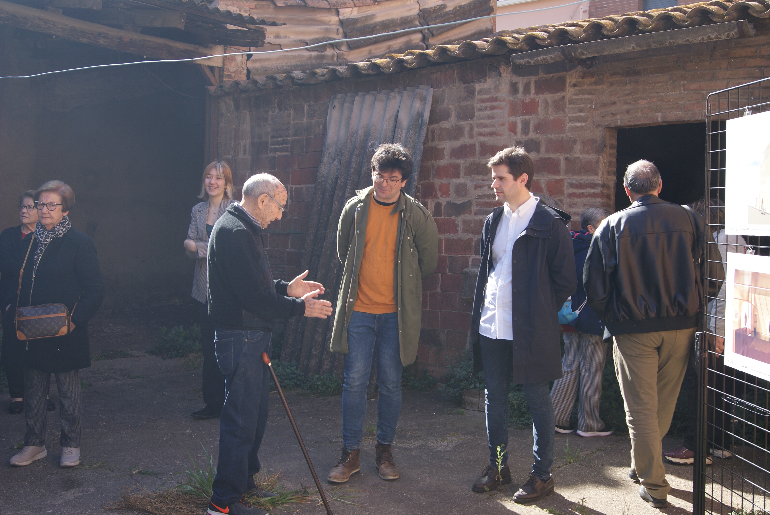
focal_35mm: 42
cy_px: 258
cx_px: 385
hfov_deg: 46.3
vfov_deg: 32.0
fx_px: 899
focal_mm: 28
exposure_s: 1/80
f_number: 6.3
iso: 100
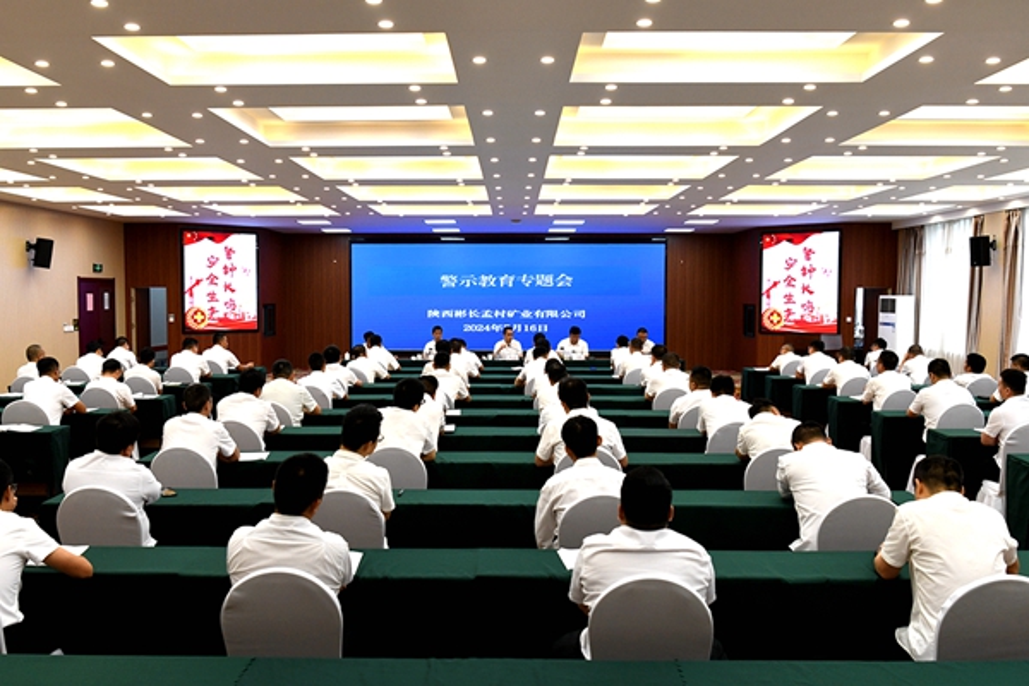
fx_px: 829
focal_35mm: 29
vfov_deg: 45.0
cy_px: 343
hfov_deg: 63.7
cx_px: 514
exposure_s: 1/160
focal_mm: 29
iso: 1600
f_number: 6.3
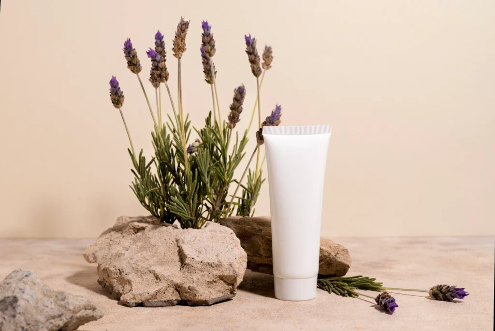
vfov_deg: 27.0
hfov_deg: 39.6
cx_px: 248
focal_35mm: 50
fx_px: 688
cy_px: 166
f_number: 10
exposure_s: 1/125
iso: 250
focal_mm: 50
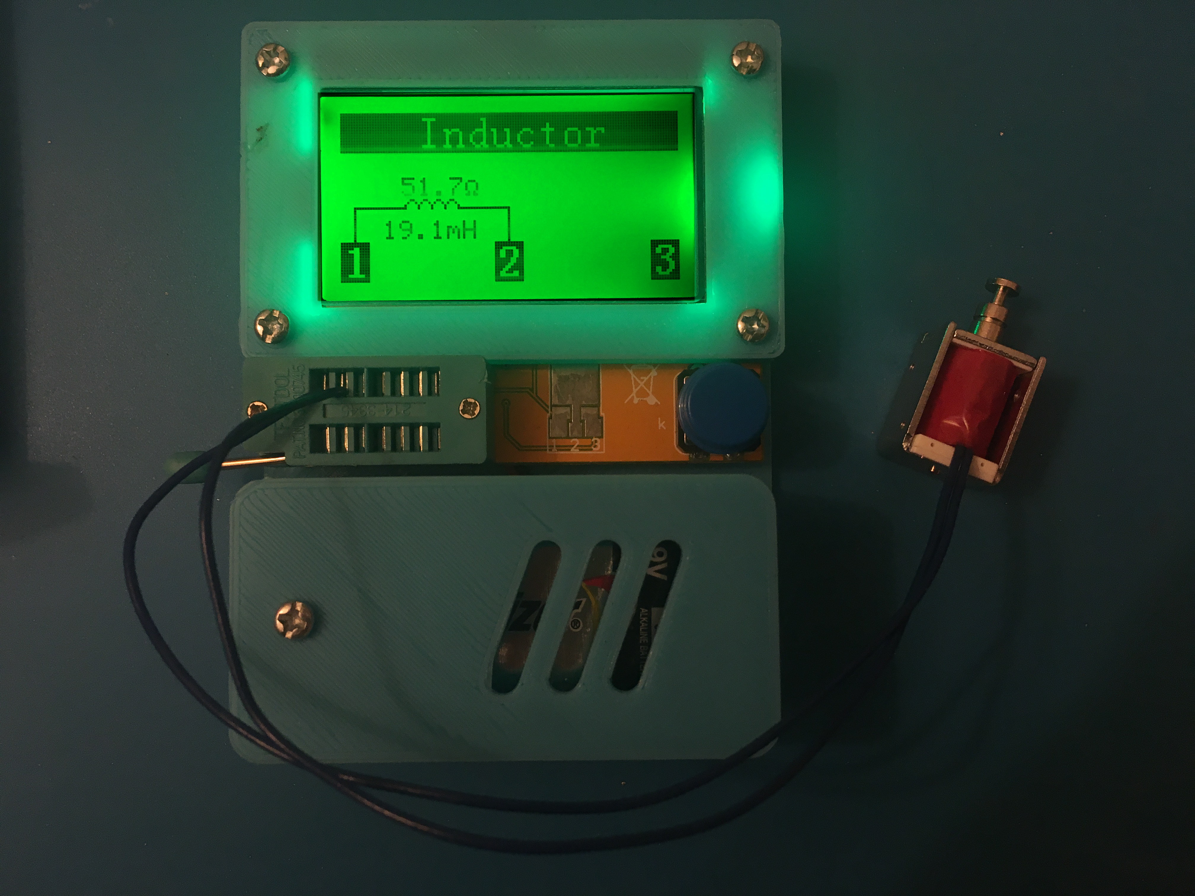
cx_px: 598
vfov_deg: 48.2
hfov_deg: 61.7
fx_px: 1001
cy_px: 448
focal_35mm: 29
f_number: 2.2
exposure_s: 1/30
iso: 50
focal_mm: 4.15
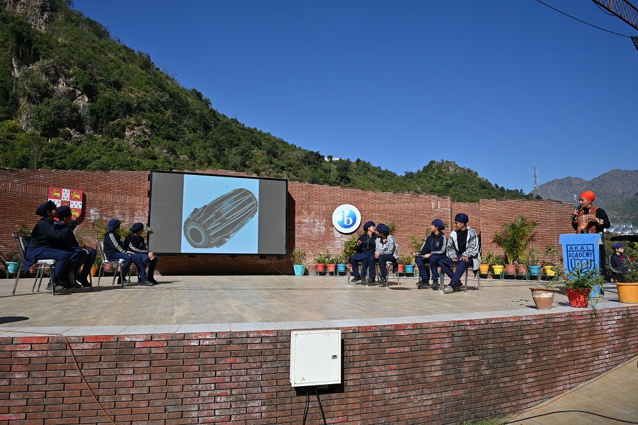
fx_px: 425
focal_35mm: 24
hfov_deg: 73.8
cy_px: 212
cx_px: 319
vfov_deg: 53.1
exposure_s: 1/200
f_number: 13
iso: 100
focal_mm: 24
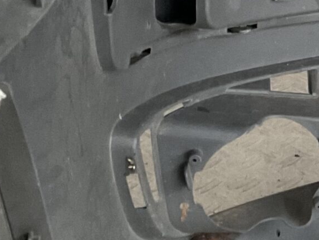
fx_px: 1189
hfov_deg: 13.9
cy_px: 73
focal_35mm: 129
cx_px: 542
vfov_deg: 11.5
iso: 200
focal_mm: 3
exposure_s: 1/40
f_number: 1.8
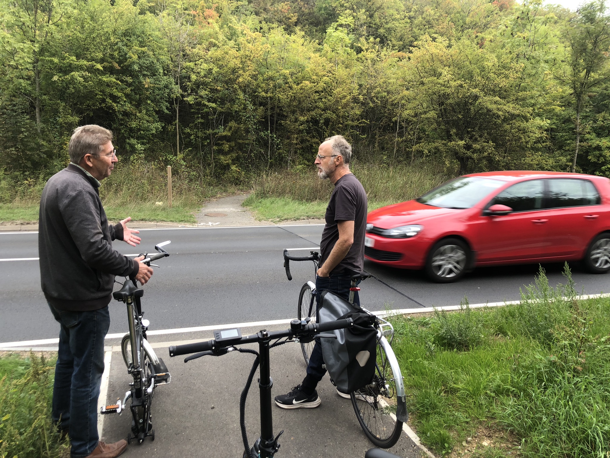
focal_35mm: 28
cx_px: 305
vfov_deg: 49.7
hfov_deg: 63.4
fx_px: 493
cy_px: 229
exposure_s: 1/201
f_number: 1.8
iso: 20
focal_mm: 3.99
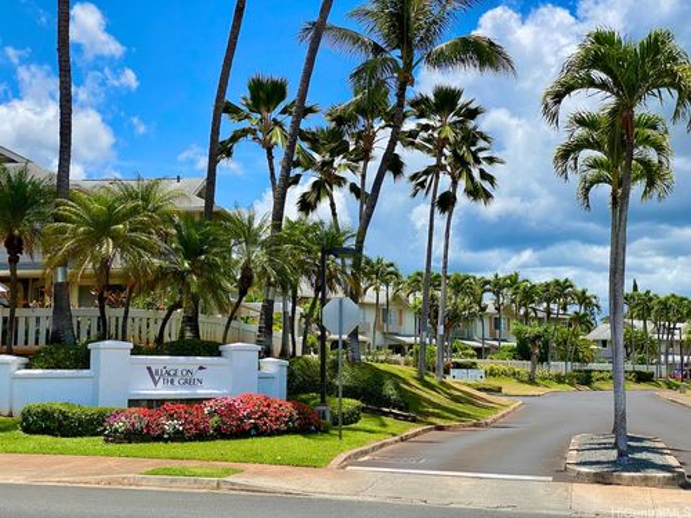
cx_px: 346
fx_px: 1038
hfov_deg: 36.8
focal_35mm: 52
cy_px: 259
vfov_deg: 28.0
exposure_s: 1/1996
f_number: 2
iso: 20
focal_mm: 6
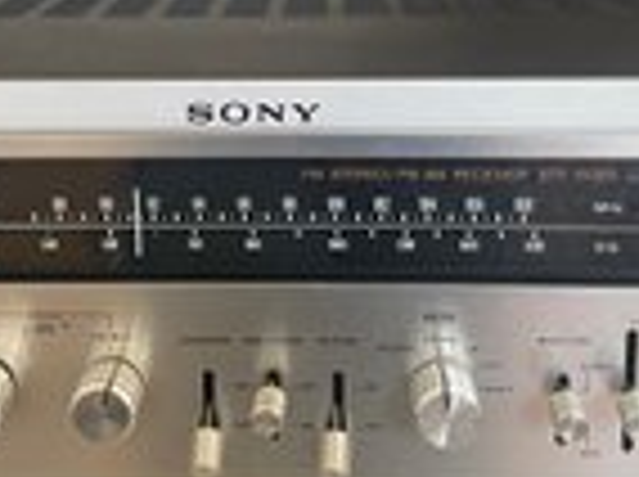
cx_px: 277
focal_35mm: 63
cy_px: 65
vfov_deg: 22.7
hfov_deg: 30.7
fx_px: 1161
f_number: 1.6
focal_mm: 4.2
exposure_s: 1/60
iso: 320
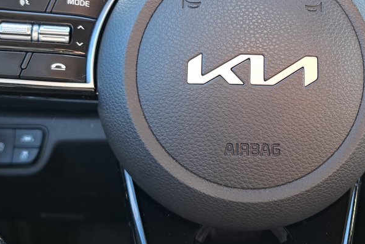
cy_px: 64
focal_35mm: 43
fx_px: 436
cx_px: 233
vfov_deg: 30.7
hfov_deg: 45.0
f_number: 1.8
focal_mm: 5.23
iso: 80
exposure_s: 1/60
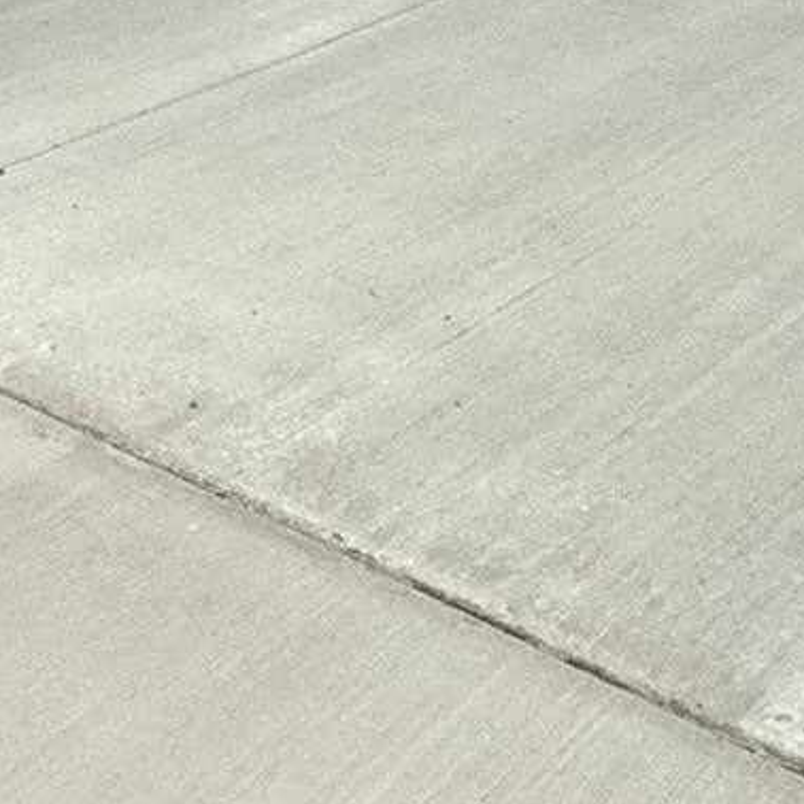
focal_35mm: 67
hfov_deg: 22.9
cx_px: -240
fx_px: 1761
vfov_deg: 20.3
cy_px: -538
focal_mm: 2.22
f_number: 2.2
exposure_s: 1/914
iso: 64
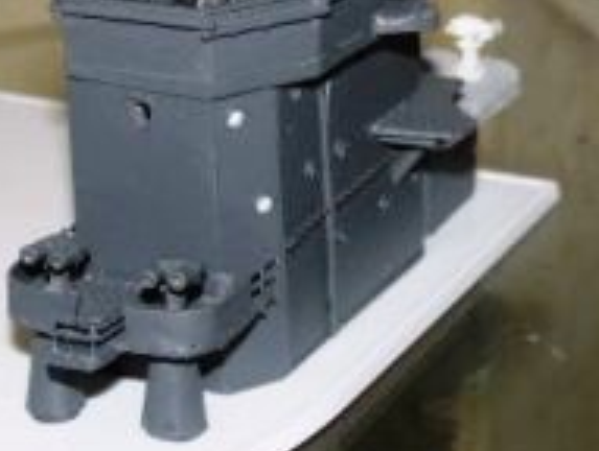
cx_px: 326
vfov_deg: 12.6
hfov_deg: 16.8
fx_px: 2028
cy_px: 69
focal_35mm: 117
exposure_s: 1/60
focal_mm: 8.85
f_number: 4
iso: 64
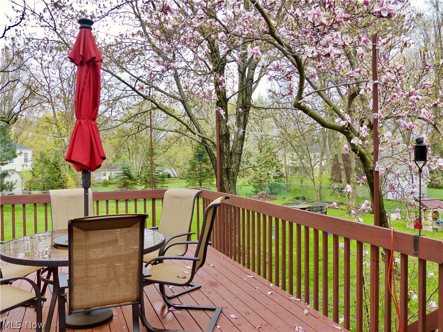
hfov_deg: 58.4
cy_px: 166
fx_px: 397
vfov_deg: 45.4
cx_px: 222
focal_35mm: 31
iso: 200
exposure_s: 1/500
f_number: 2.8
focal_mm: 5.6
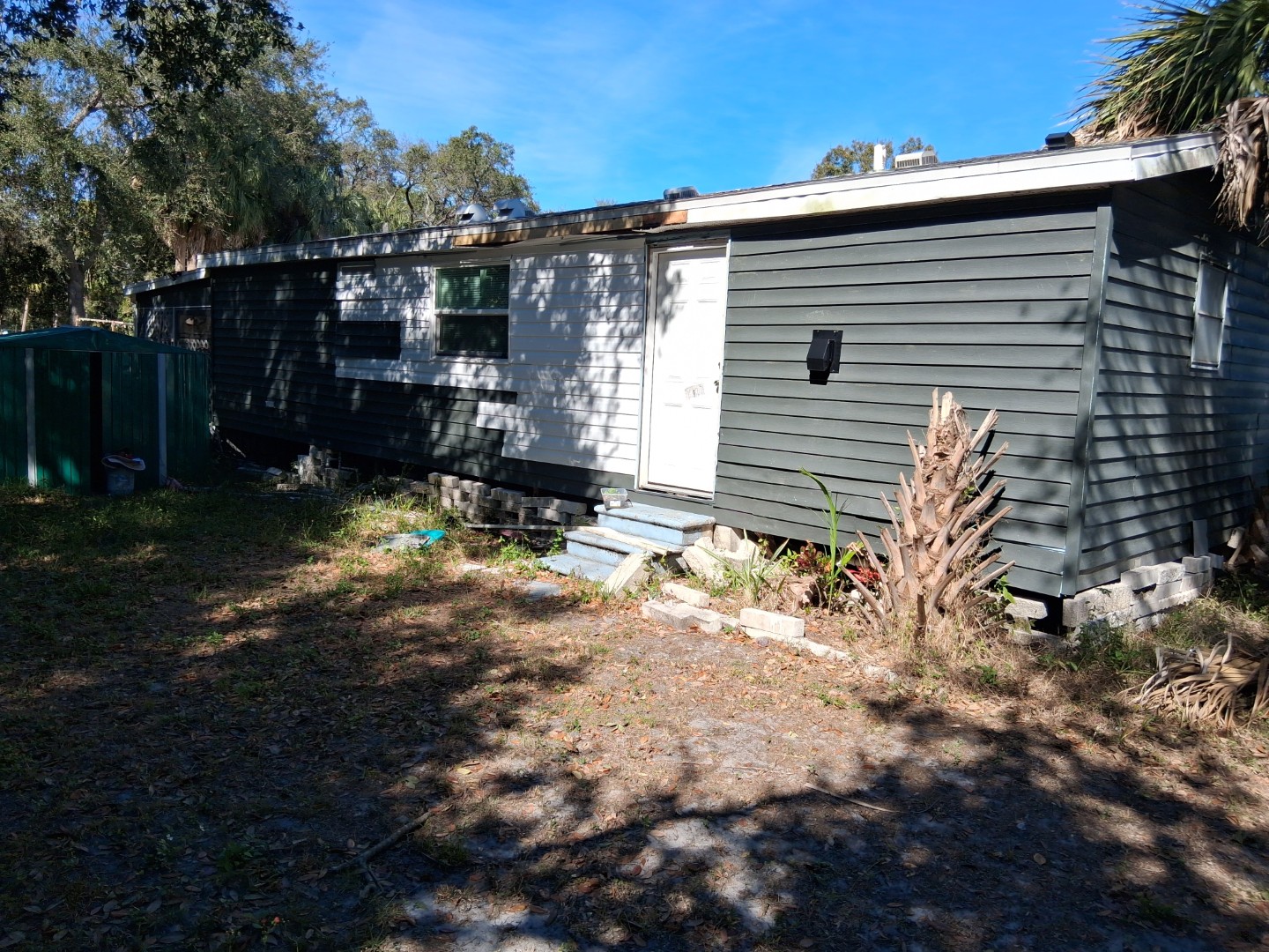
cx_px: 634
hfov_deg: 67.3
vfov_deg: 53.1
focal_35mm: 26
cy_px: 476
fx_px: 953
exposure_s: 1/696
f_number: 1.8
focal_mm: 3.98
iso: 25
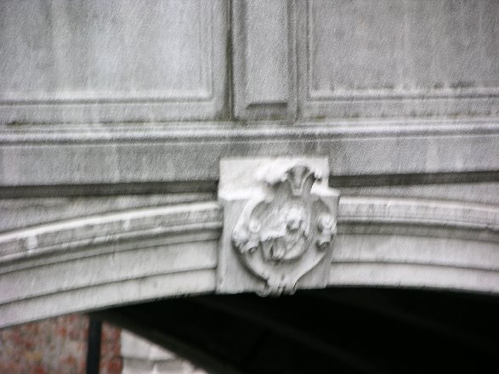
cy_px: 187
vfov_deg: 5.3
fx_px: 4035
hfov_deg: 7.1
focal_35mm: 280
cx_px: 250
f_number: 4.2
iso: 50
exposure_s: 1/17.1
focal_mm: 71.2
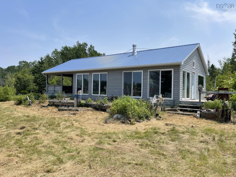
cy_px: 88
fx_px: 177
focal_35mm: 26
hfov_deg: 67.3
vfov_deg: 53.1
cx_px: 118
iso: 32
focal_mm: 5.1
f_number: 1.6
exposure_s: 1/3448
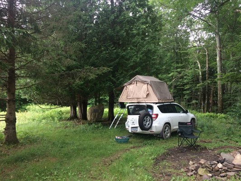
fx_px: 202
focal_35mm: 29
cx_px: 120
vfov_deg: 48.2
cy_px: 90
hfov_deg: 61.6
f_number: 2.2
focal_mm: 4.15
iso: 32
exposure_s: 1/30
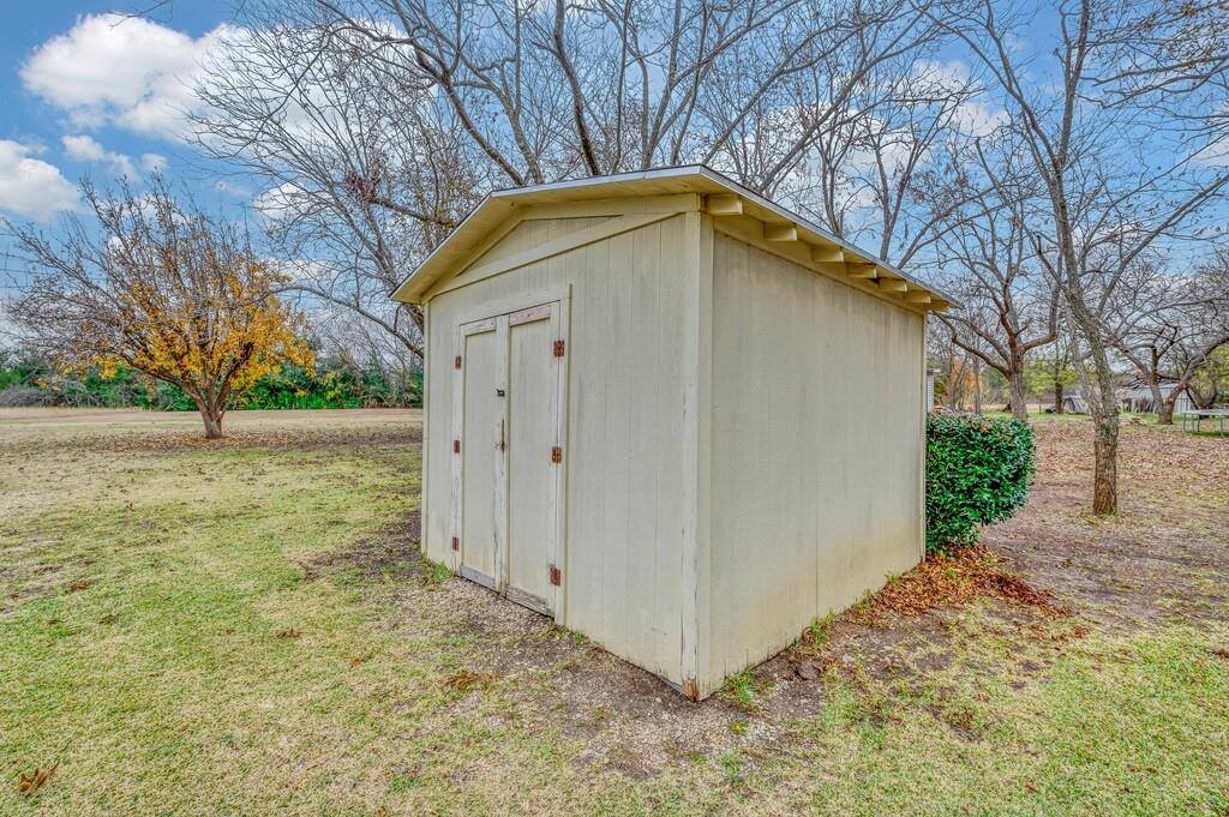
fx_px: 546
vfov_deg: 73.7
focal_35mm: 16
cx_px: 614
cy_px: 408
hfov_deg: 96.8
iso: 100
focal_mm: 16
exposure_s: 1/40
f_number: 9
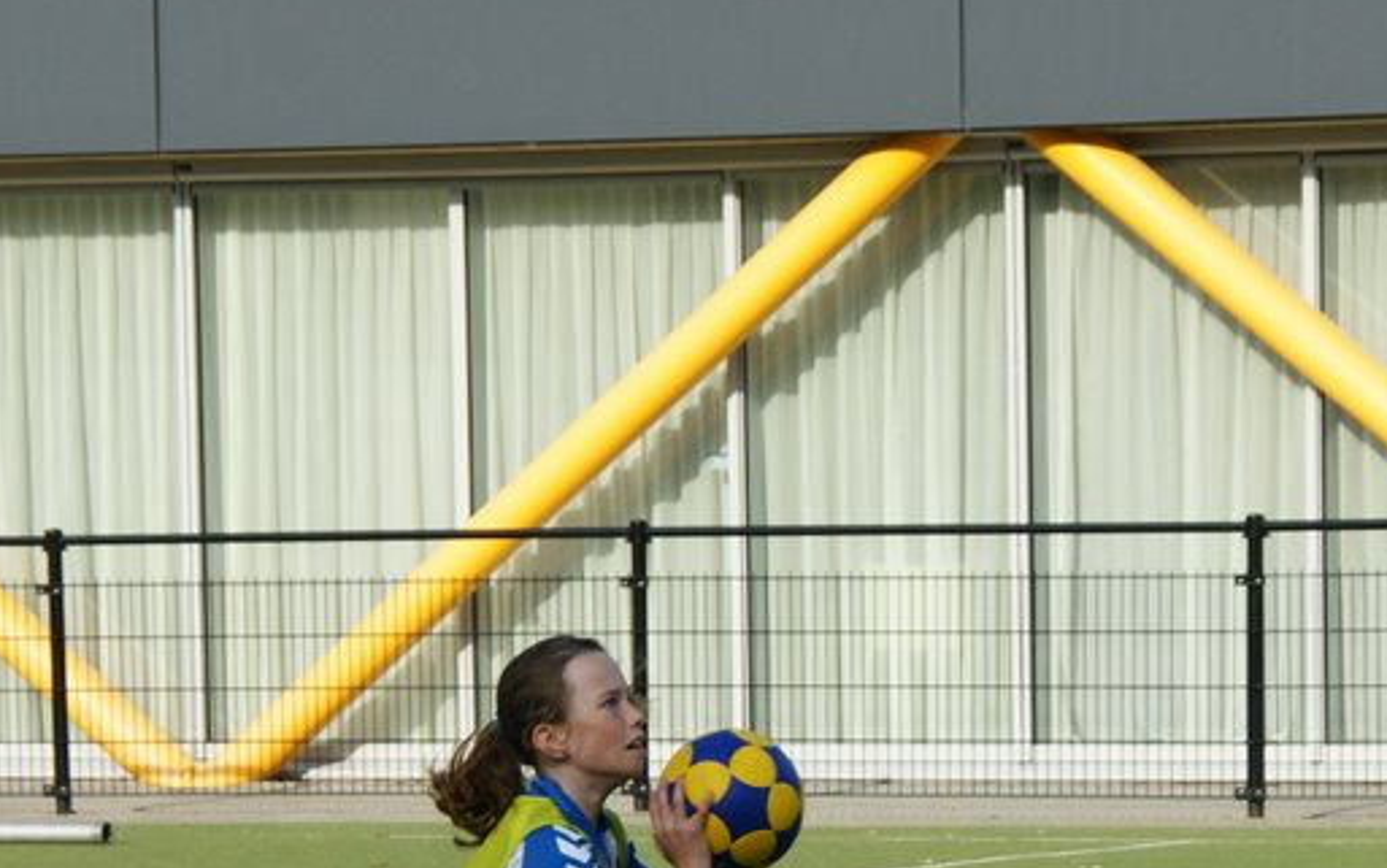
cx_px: 952
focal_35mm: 250
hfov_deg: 8.4
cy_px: 914
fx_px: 9453
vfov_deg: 5.2
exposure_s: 1/400
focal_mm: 70
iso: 200
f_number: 9
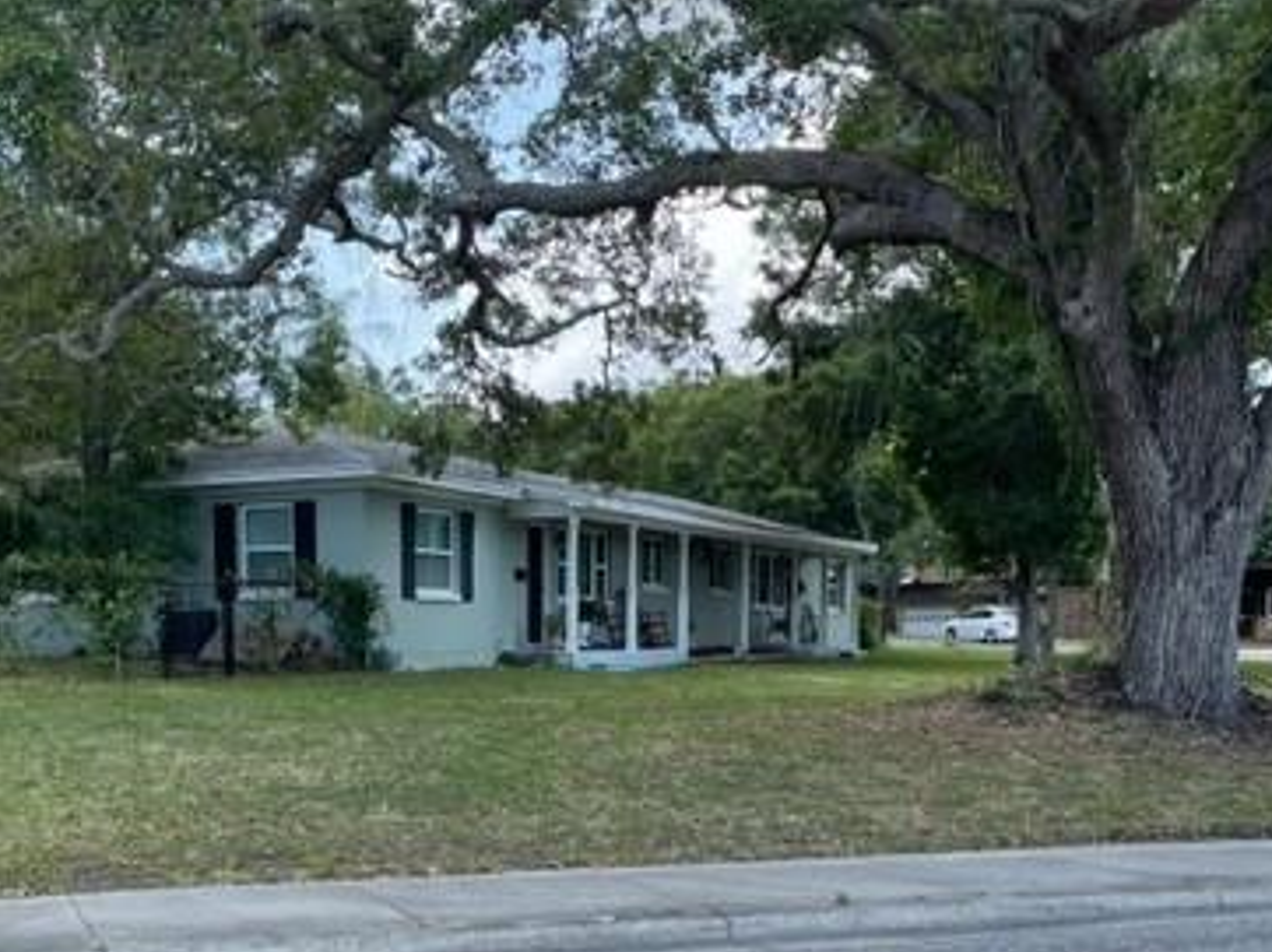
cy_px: 727
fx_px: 1689
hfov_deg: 41.1
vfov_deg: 30.9
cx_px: 502
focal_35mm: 46
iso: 32
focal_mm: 4.2
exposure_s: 1/698
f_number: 1.6
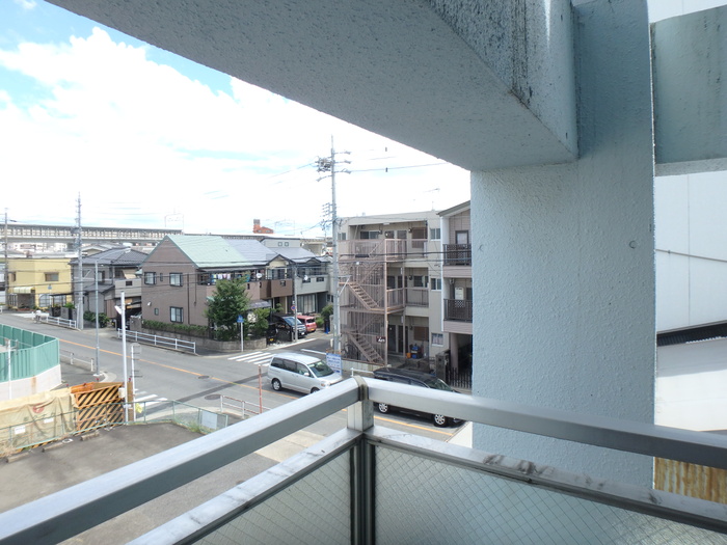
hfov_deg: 79.0
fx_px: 441
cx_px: 364
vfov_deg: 63.4
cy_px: 272
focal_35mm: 21
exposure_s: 1/500
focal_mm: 3.7
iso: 125
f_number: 3.5
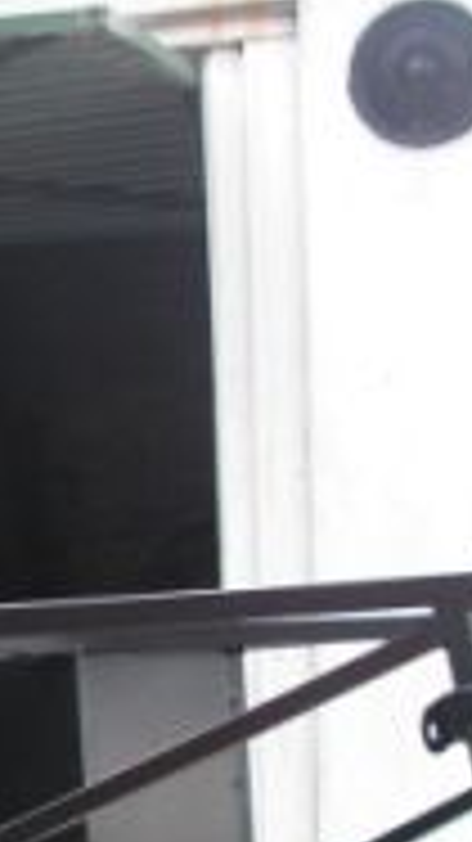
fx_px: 3164
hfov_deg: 8.4
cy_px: 824
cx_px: -148
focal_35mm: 142
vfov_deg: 14.9
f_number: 3.3
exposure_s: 1/90
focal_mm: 6.3
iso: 50
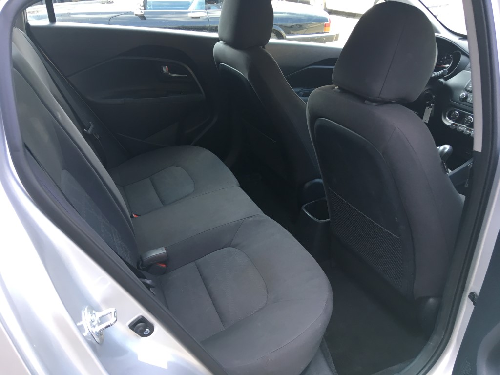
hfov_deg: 61.7
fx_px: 419
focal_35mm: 29
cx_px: 250
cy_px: 188
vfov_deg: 48.2
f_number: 2.2
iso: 25
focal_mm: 4.15
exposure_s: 1/40
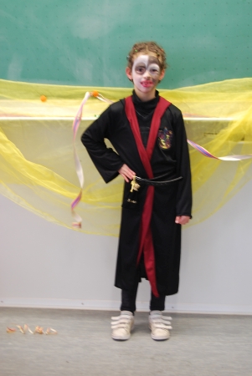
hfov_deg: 19.8
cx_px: 126
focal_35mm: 69
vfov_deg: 29.2
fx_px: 723
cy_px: 188
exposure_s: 1/25
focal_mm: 46
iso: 400
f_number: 5.3
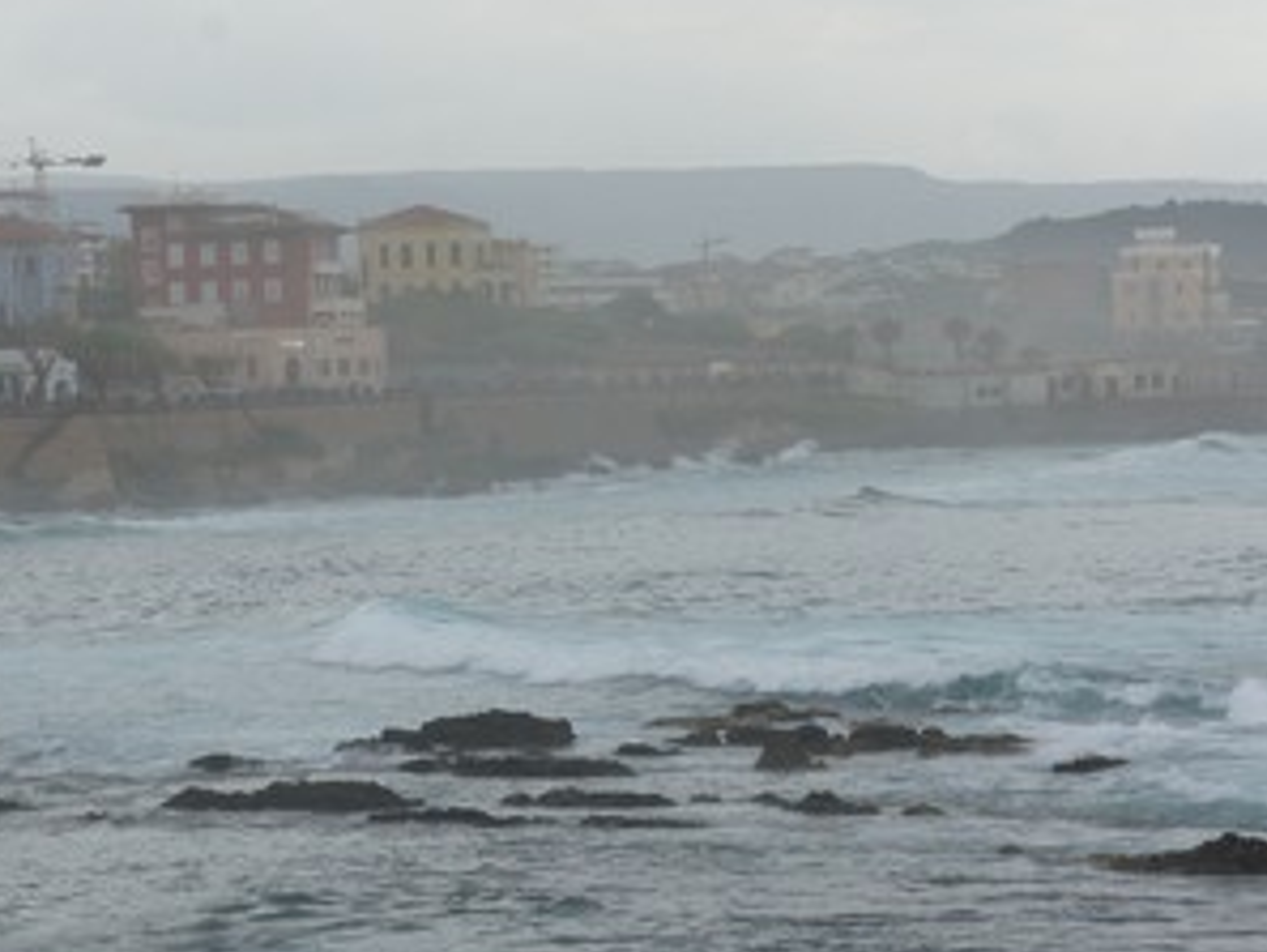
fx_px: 4494
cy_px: 346
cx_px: 474
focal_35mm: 123
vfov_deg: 12.1
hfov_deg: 16.0
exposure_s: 1/125
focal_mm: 55
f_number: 10
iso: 200
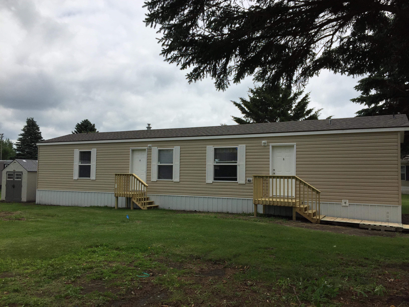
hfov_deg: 61.7
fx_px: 343
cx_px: 204
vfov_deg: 48.2
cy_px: 154
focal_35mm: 29
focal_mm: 4.15
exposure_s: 1/4950
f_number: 2.2
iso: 32
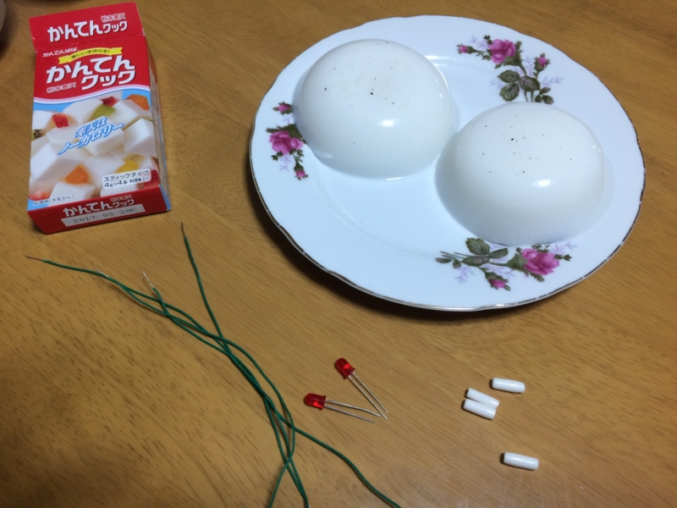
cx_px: 338
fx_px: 567
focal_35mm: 29
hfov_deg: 61.7
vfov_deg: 48.2
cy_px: 254
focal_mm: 4.15
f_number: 2.2
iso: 125
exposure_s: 1/33
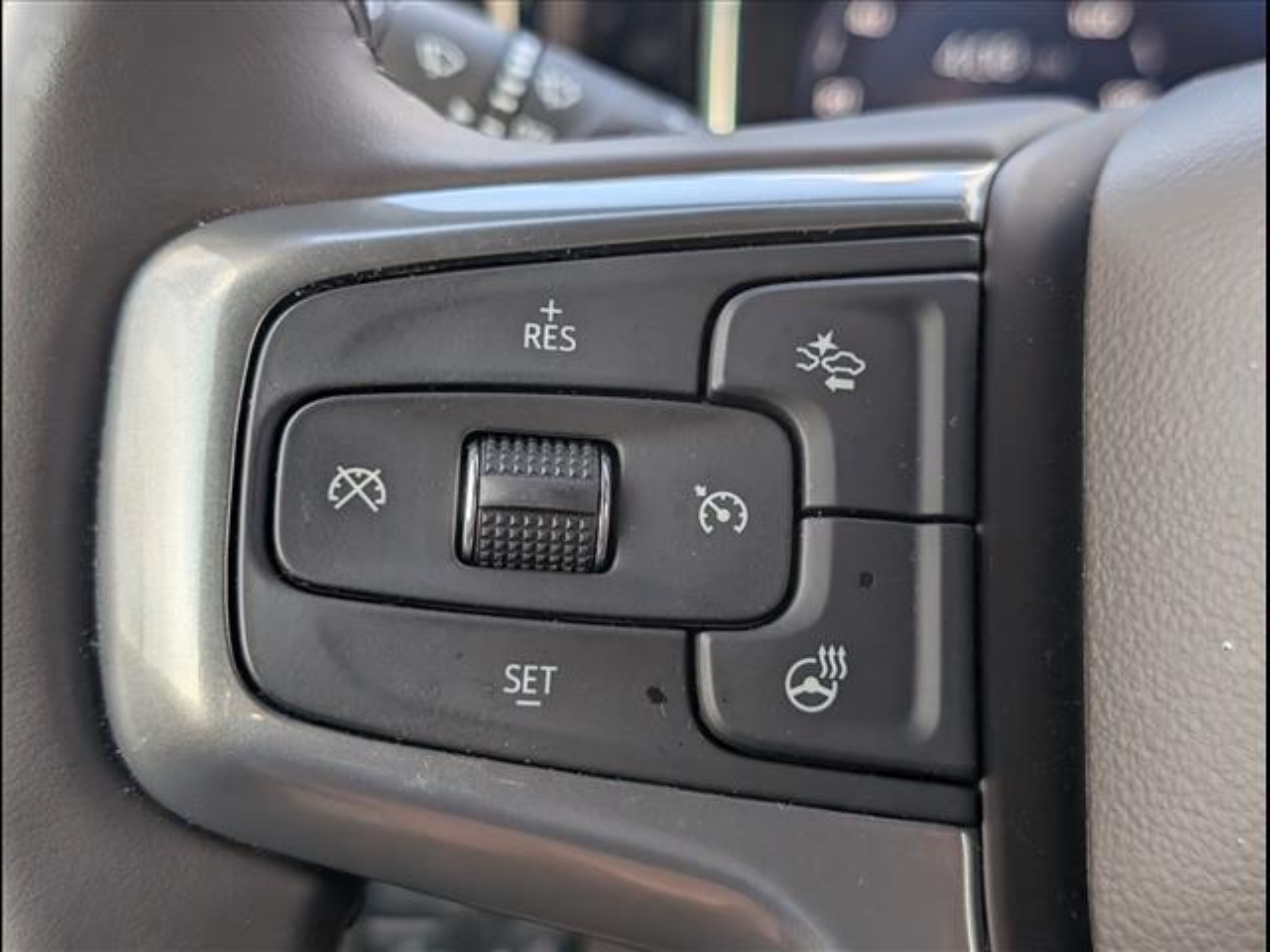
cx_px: 635
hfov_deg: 38.9
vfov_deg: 29.7
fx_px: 1798
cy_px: 476
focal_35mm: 49
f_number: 1.68
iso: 229
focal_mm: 6.9
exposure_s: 1/1000
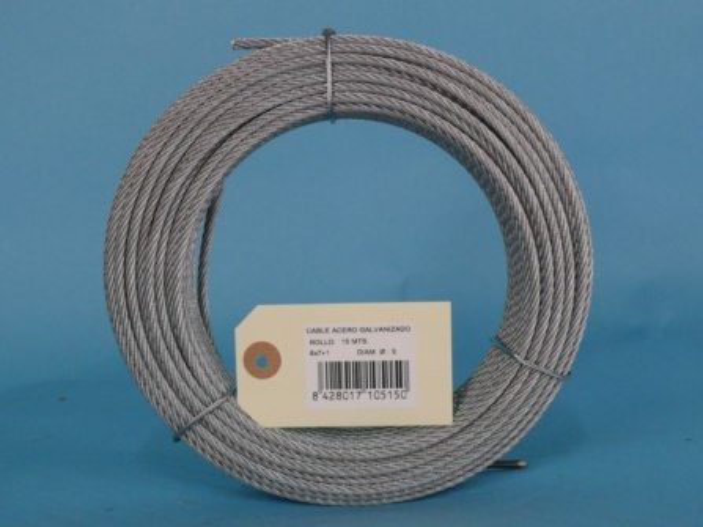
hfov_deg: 23.3
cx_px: 352
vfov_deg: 17.6
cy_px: 264
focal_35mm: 84
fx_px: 1705
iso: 200
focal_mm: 13.4
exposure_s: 1/30
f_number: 3.2
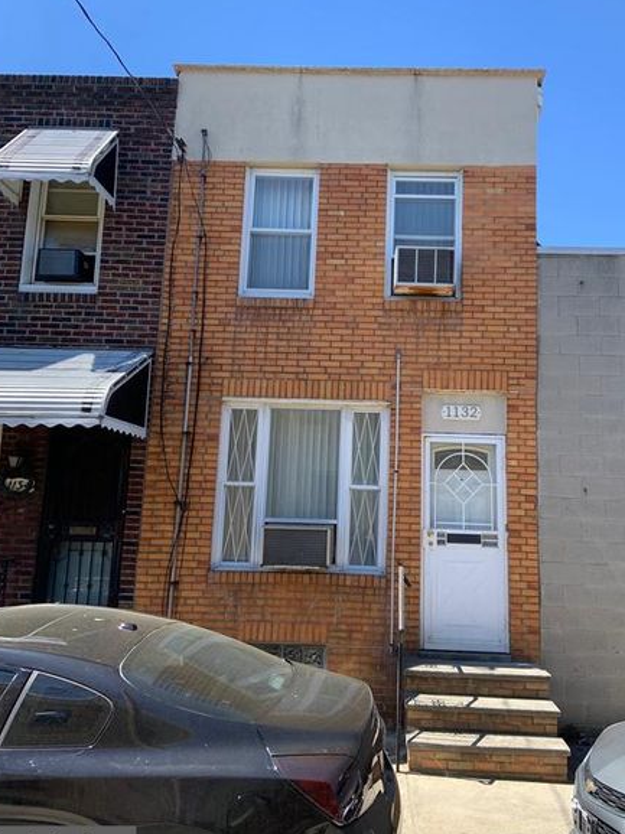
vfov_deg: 60.0
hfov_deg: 46.7
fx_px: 723
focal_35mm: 30
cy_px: 396
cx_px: 341
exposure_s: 1/783
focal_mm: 4.25
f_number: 1.8
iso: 25
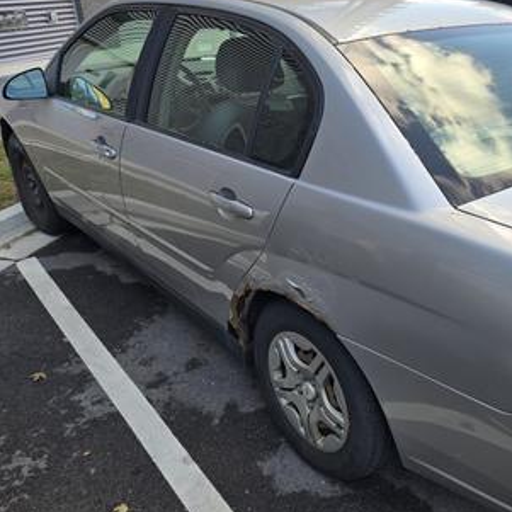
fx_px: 569
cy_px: 270
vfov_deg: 48.4
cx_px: 400
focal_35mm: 34
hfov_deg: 46.3
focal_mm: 5.4
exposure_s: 1/200
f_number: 1.8
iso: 25
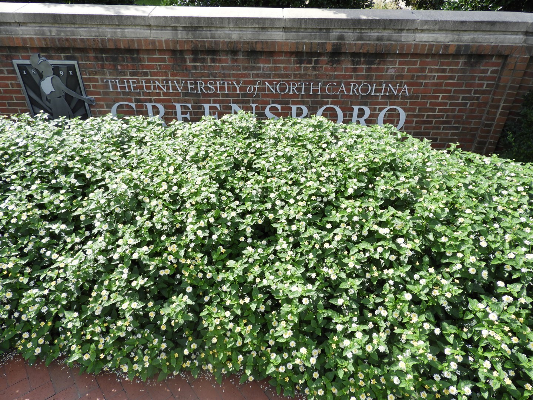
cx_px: 266
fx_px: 370
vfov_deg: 56.8
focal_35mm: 24
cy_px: 200
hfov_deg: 71.6
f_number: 3.3
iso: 100
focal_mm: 4.3
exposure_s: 1/500
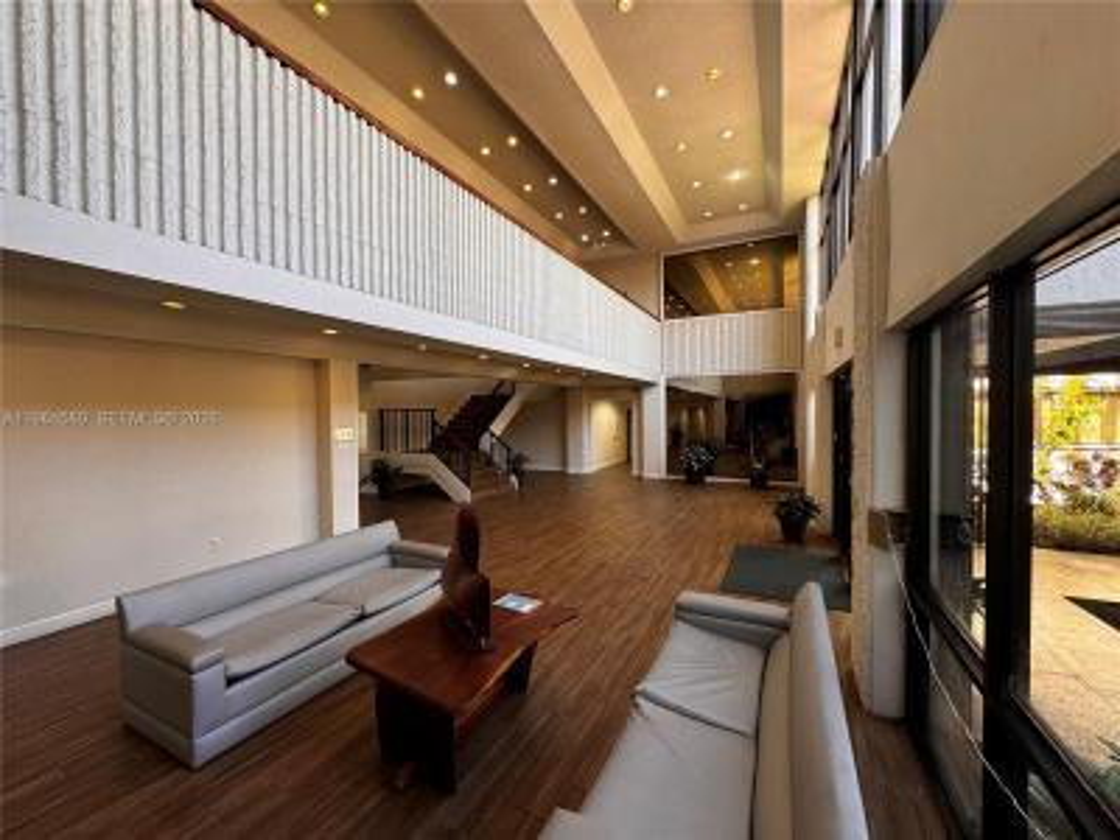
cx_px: 560
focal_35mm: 14
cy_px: 420
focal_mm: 2.22
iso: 160
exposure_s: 1/120
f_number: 2.2
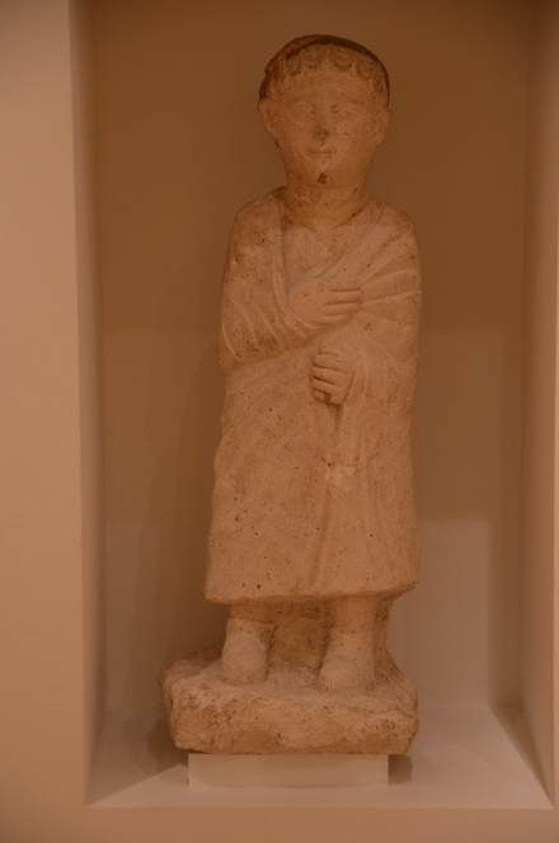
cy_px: 422
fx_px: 2877
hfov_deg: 11.1
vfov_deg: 16.7
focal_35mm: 123
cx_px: 280
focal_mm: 82
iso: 1000
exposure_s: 1/80
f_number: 5
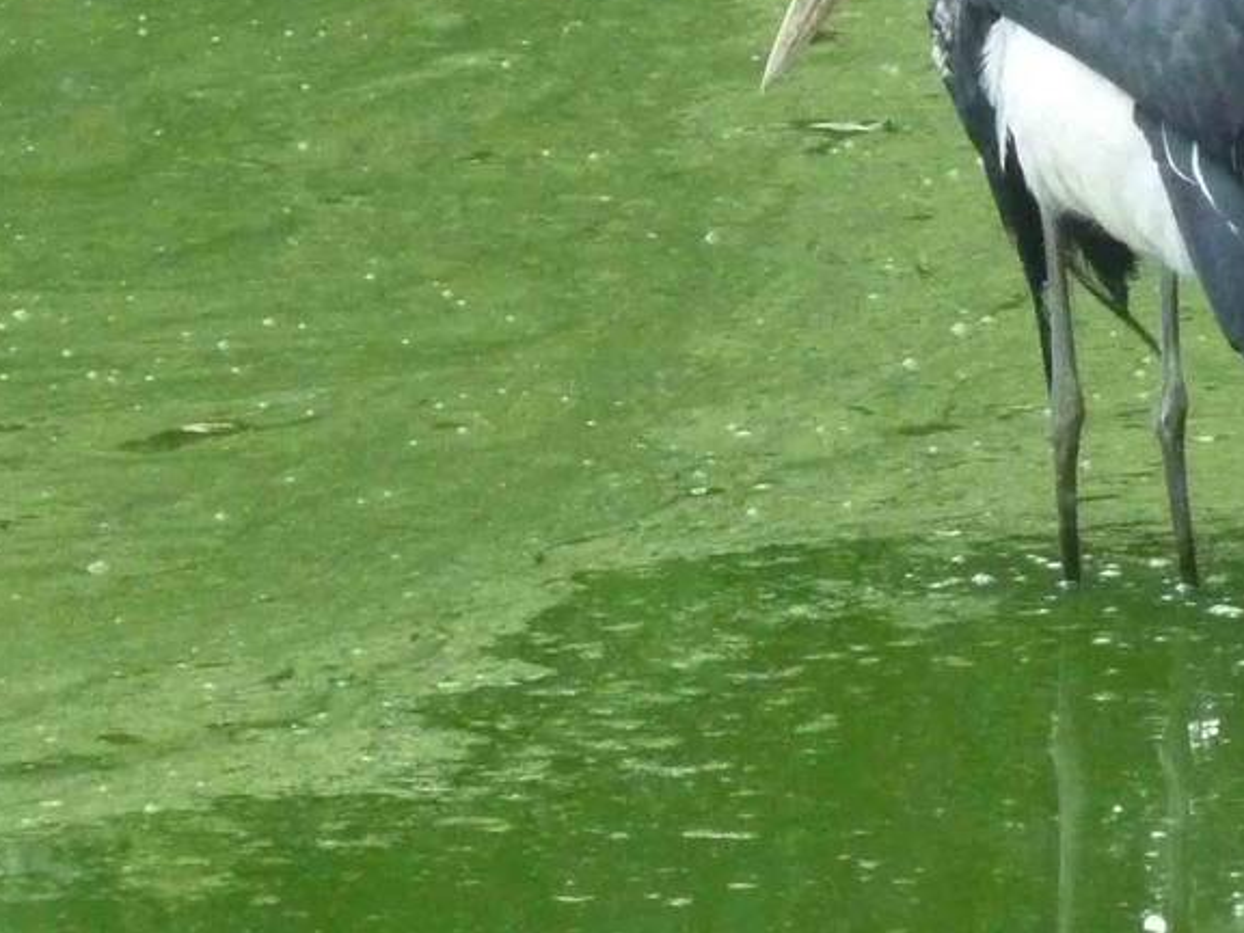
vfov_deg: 1.8
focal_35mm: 833
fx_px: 29936
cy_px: 261
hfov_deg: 2.4
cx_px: 713
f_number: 4.9
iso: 800
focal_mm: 49.2
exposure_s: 1/200
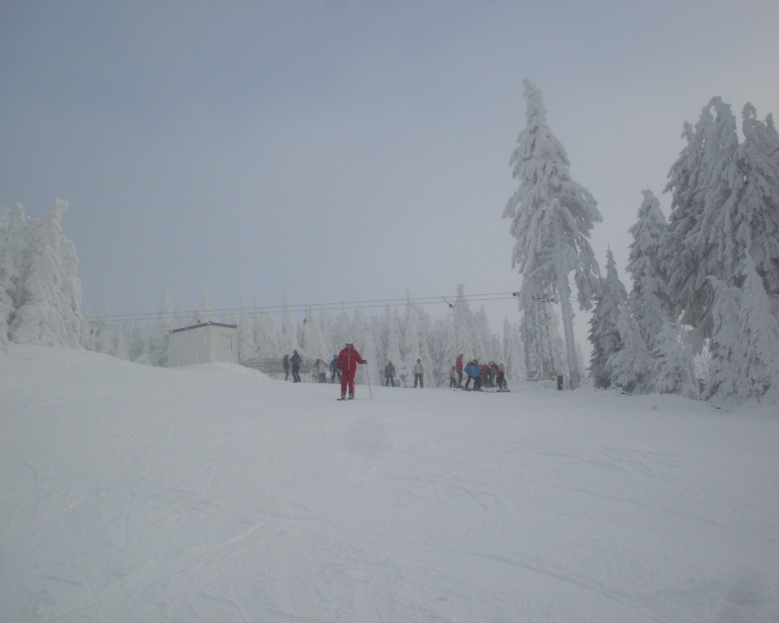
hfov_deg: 45.8
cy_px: 312
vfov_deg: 37.3
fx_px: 922
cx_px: 376
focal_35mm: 40
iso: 80
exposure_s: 1/350
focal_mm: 6.3
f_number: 8.4
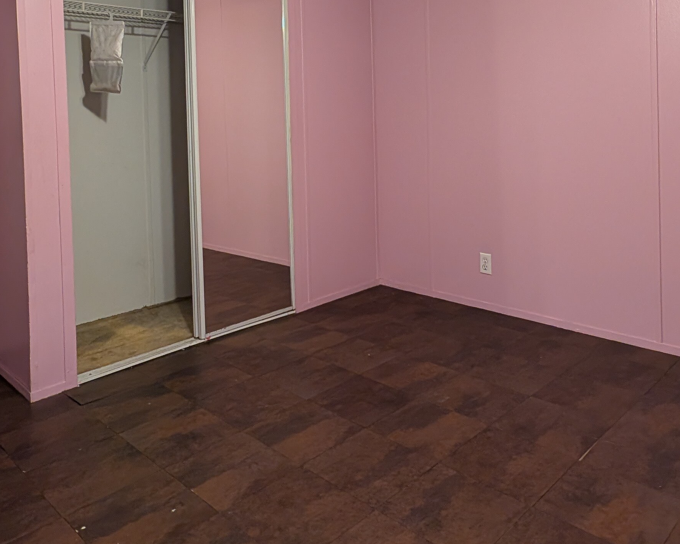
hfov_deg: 64.0
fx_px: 543
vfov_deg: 50.9
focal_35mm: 27
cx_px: 325
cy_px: 134
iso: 116
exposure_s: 1/60
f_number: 1.95
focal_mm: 2.23
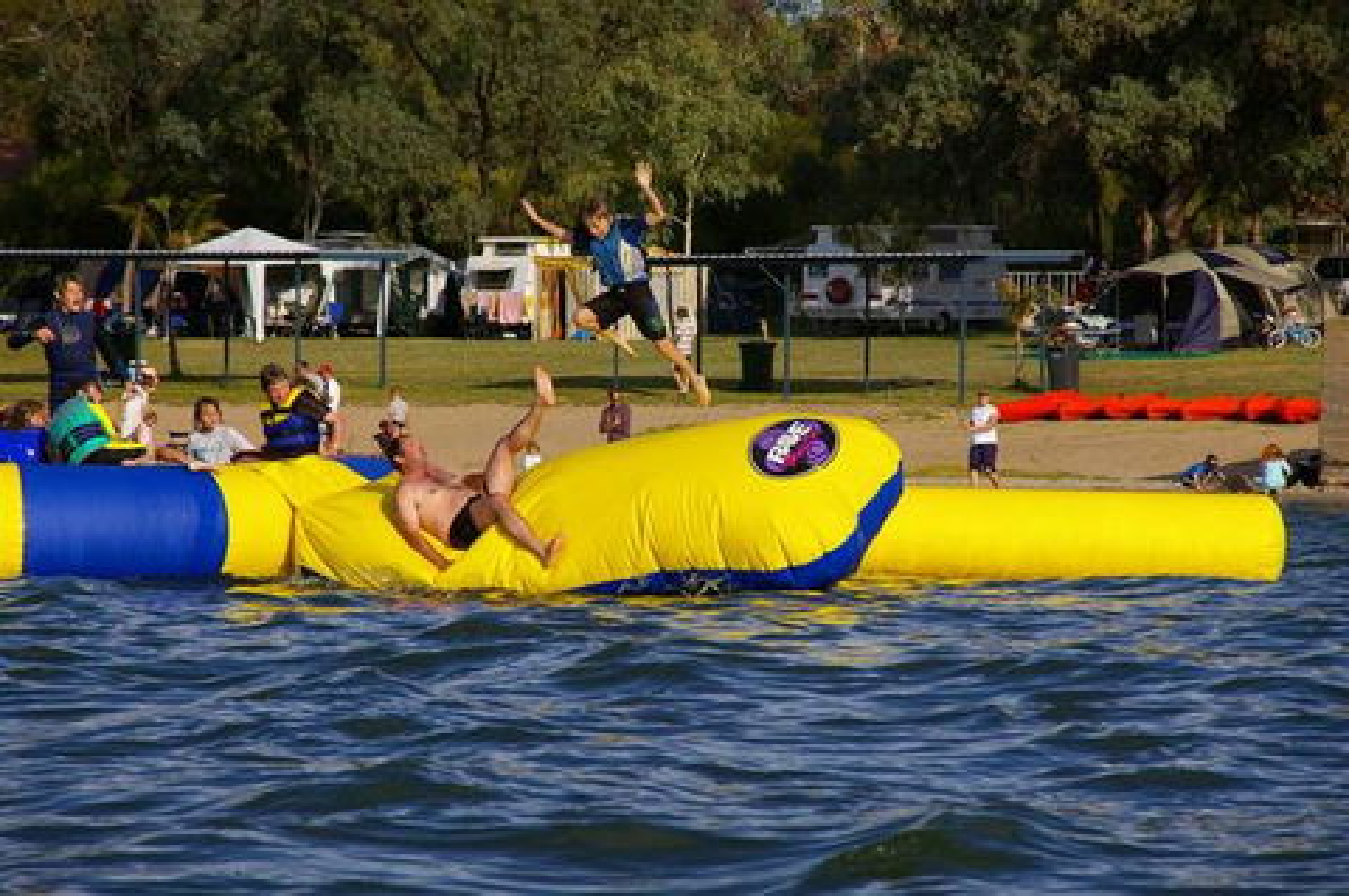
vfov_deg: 7.3
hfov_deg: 11.0
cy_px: 448
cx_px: 674
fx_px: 7019
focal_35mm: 188
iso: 200
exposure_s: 1/500
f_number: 8
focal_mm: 125
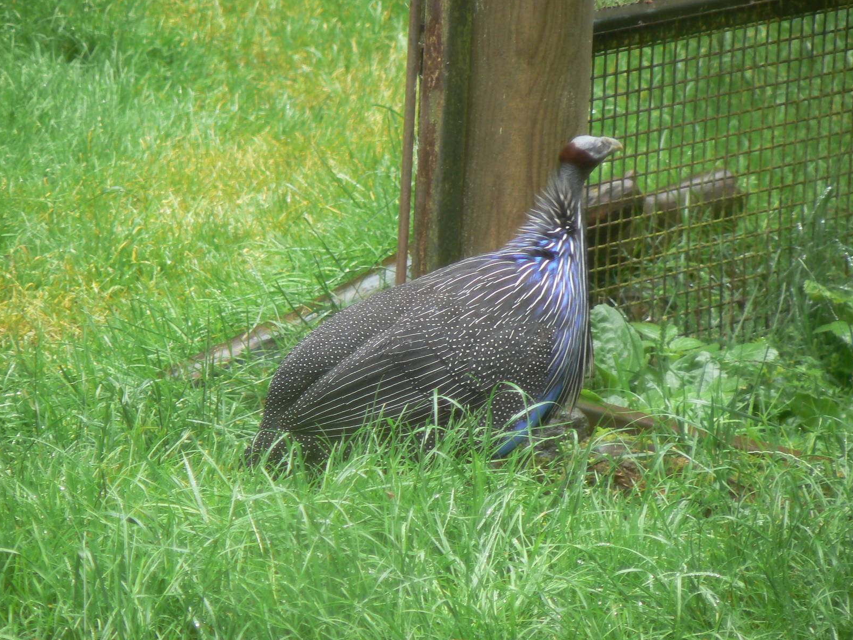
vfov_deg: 3.4
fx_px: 10692
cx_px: 426
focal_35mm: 434
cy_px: 319
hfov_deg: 4.6
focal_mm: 72
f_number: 3.3
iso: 100
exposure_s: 1/50
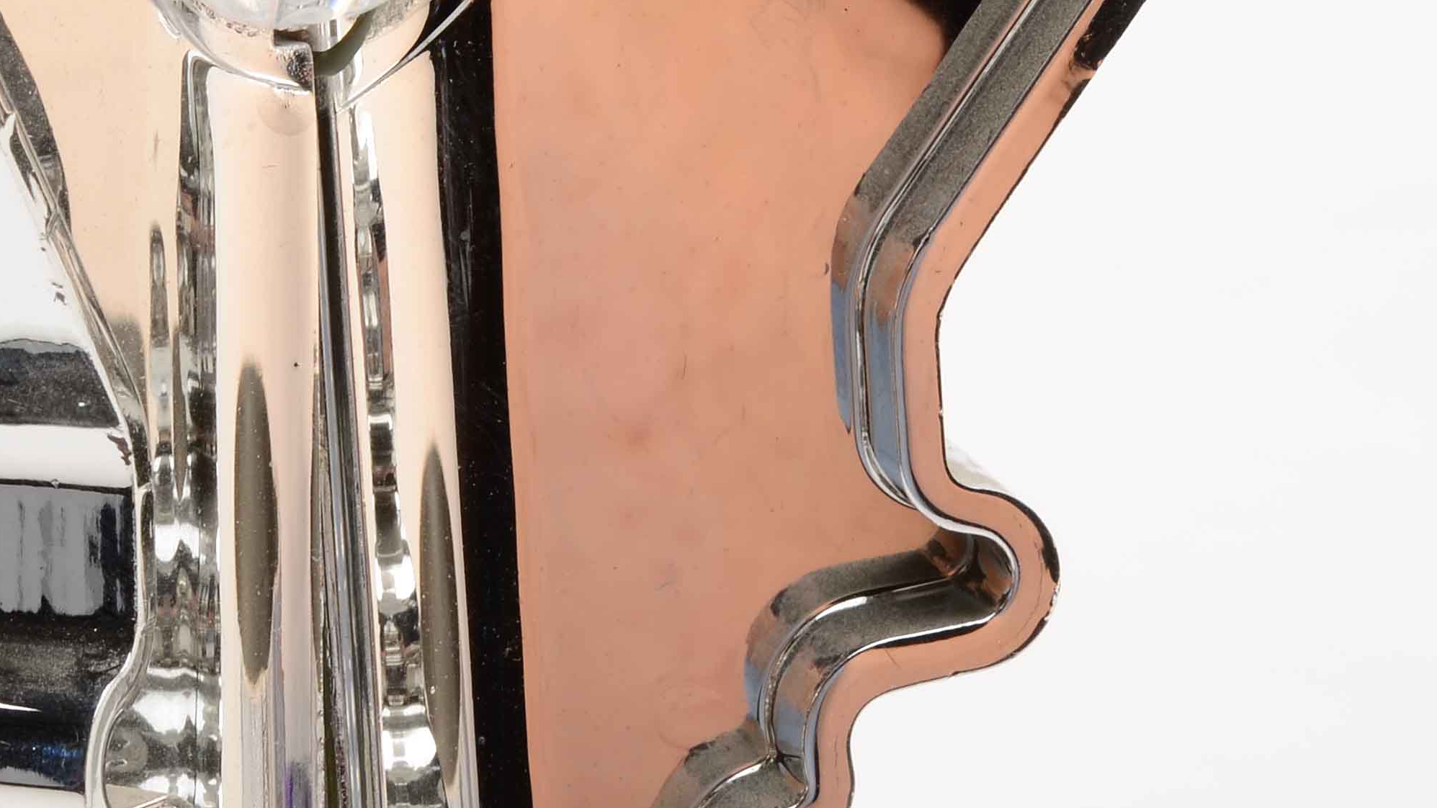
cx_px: 377
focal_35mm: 174
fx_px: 6641
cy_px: -346
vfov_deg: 6.9
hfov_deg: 12.3
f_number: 22
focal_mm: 45
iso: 100
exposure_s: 1/160
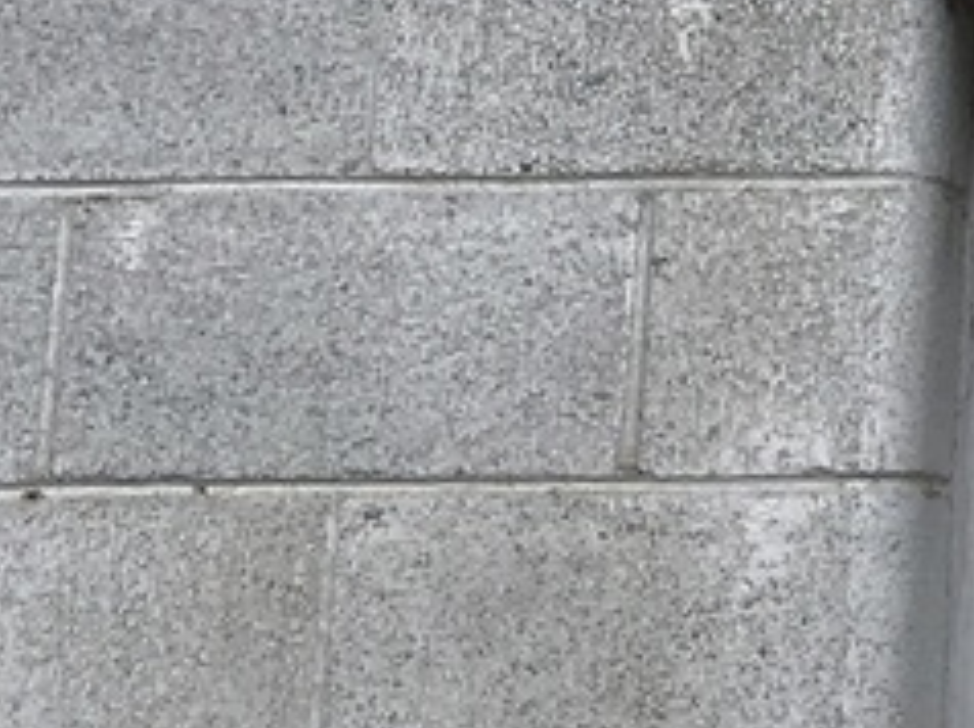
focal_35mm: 195
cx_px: 1801
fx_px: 5481
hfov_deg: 9.6
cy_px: -1072
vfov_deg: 7.1
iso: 25
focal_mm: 4.15
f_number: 2.2
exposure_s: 1/686
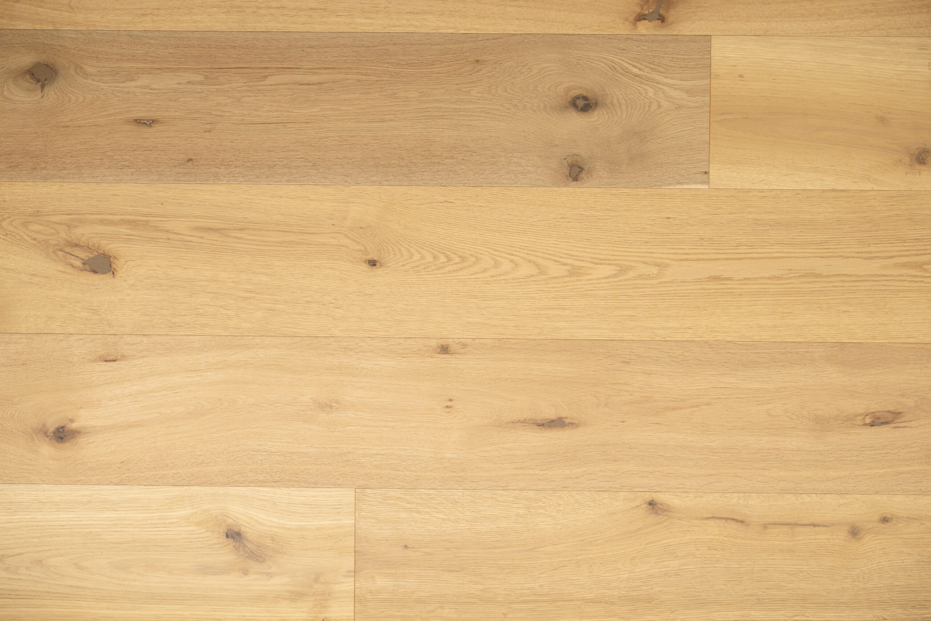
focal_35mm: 71
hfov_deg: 28.5
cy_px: 310
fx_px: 1836
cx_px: 466
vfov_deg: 19.2
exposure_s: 1/160
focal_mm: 71
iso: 800
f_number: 5.6
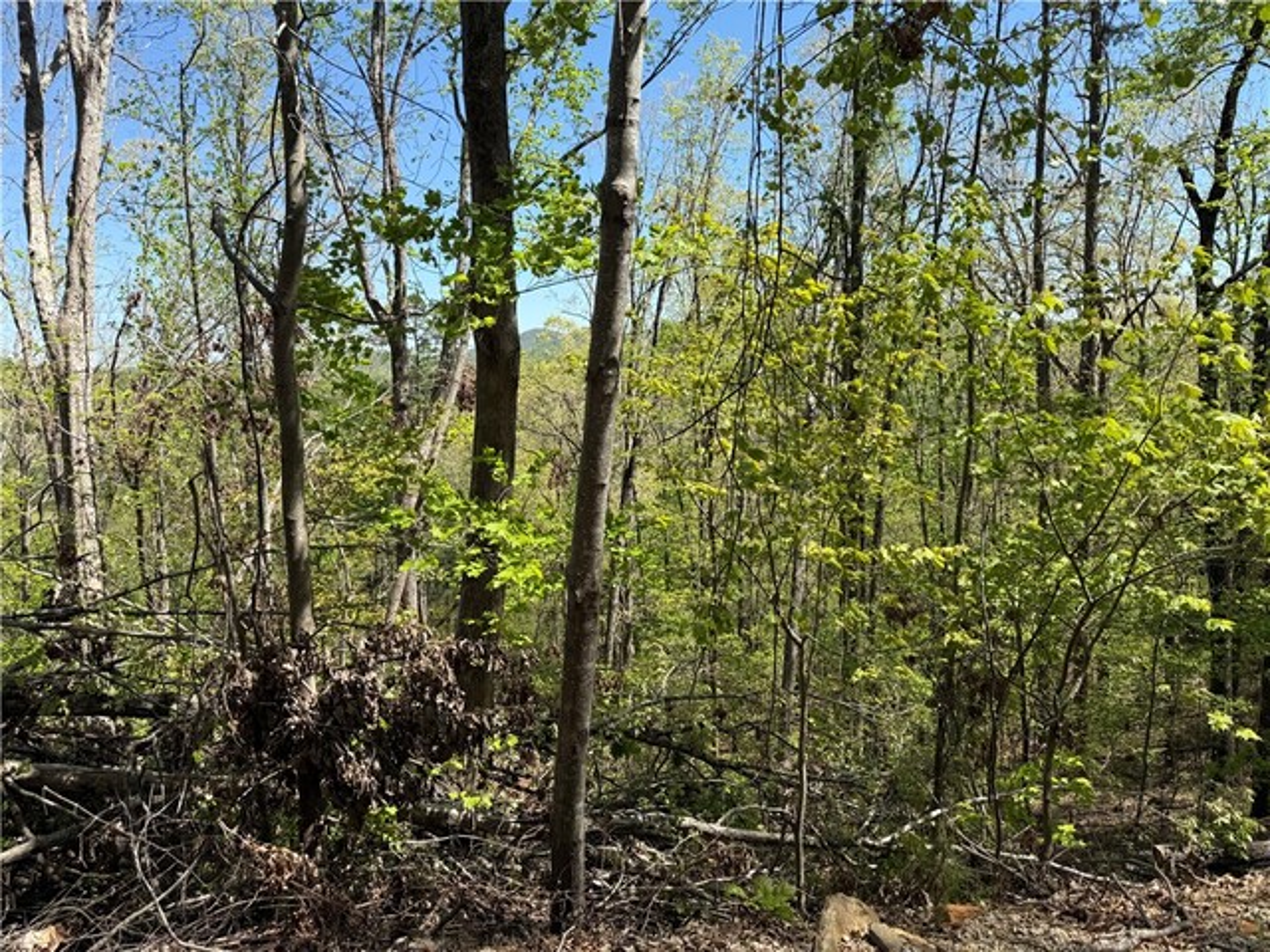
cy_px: 476
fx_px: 881
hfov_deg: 71.6
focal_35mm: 24
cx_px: 635
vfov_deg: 56.8
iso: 80
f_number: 1.78
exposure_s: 1/2169
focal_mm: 6.76
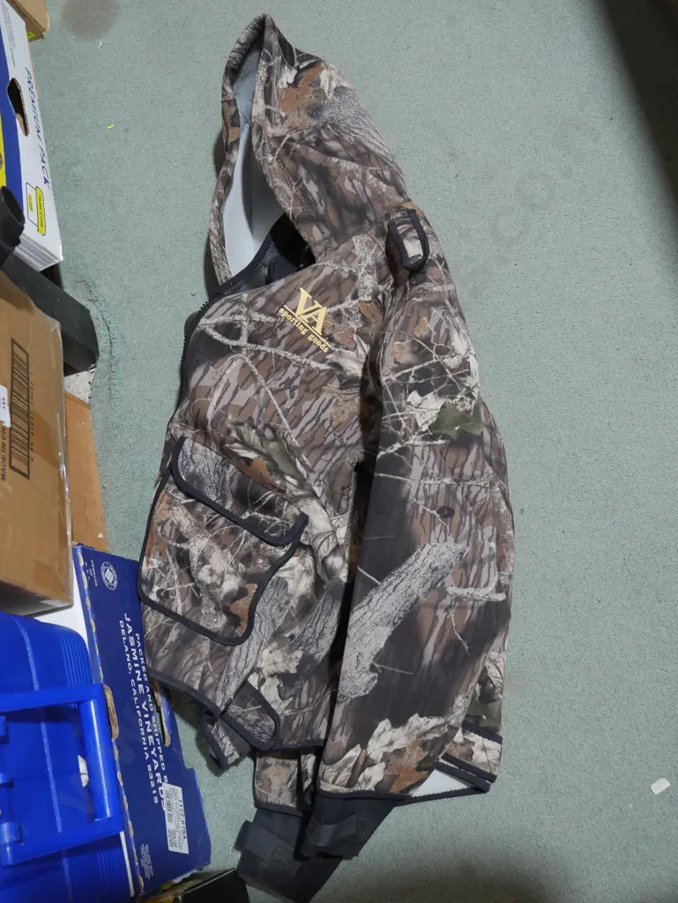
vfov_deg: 51.3
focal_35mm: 36
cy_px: 452
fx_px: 939
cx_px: 339
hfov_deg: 39.7
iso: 640
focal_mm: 18
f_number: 4
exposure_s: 1/60
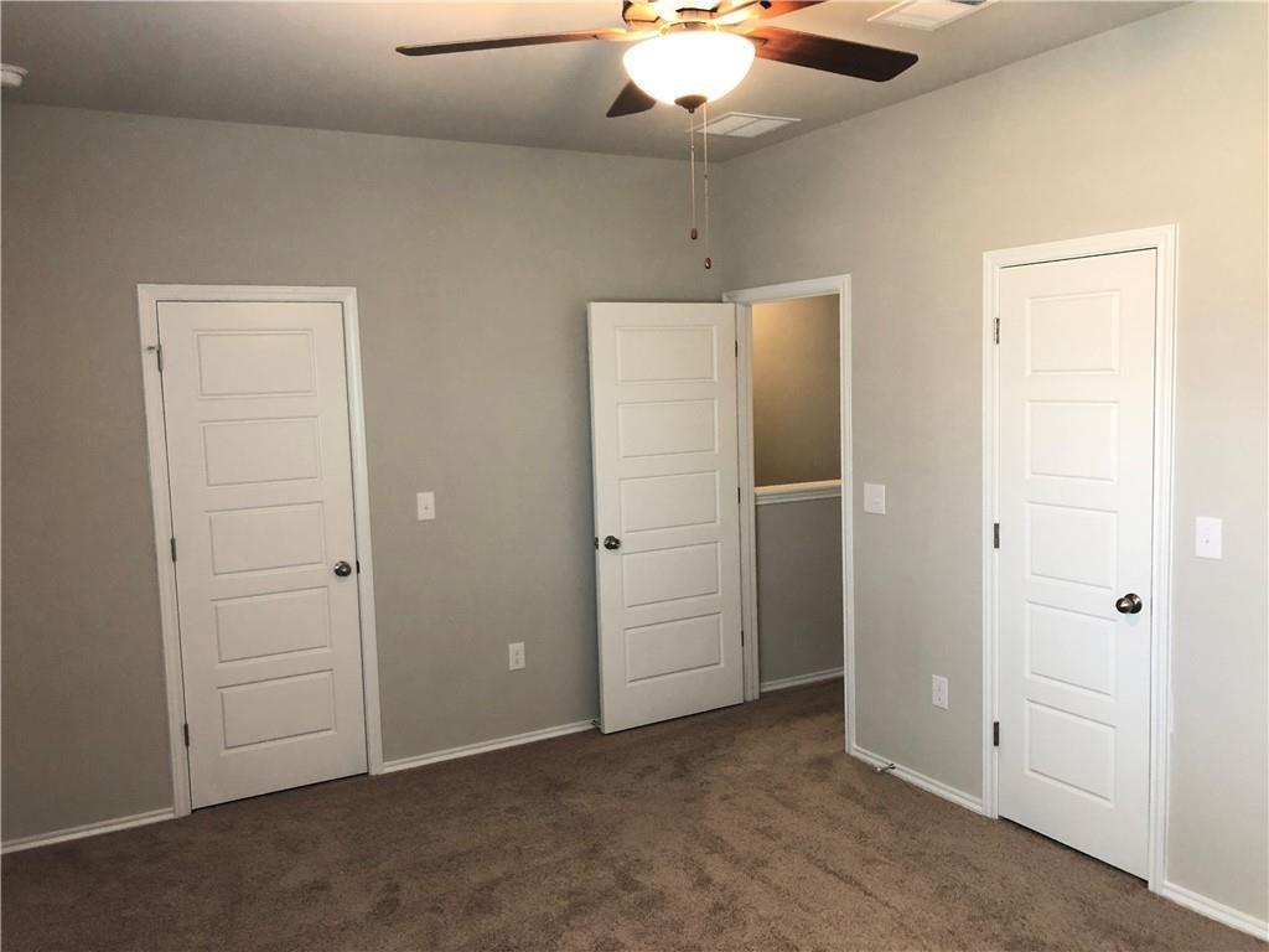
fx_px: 1026
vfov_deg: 49.7
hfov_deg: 63.4
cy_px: 476
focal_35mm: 28
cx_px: 634
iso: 40
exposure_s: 1/15
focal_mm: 3.99
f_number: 1.8
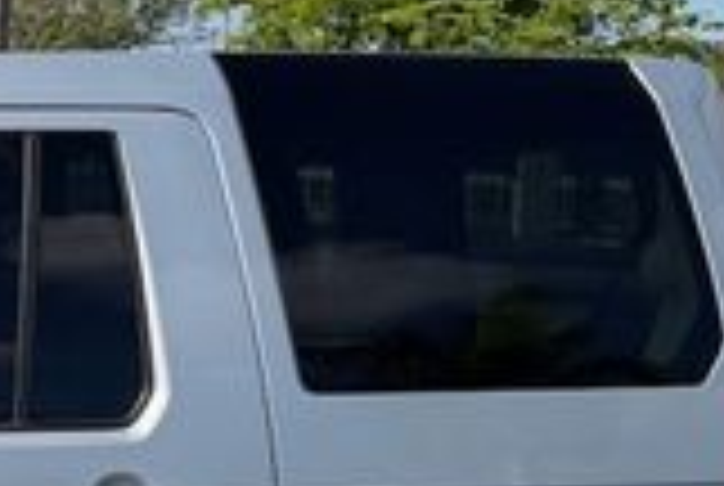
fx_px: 1995
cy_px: 320
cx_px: -459
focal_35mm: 99
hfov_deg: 17.7
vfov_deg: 13.9
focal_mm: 6.76
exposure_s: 1/3953
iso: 80
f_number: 1.78
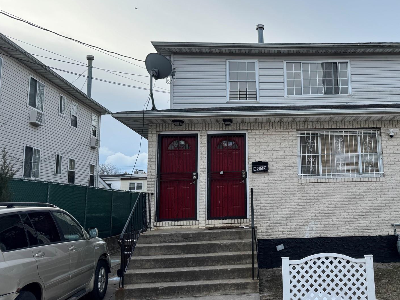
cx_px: 277
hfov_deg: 51.3
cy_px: 137
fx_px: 404
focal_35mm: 35
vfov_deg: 40.7
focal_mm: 6.76
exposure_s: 1/1721
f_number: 1.78
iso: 80
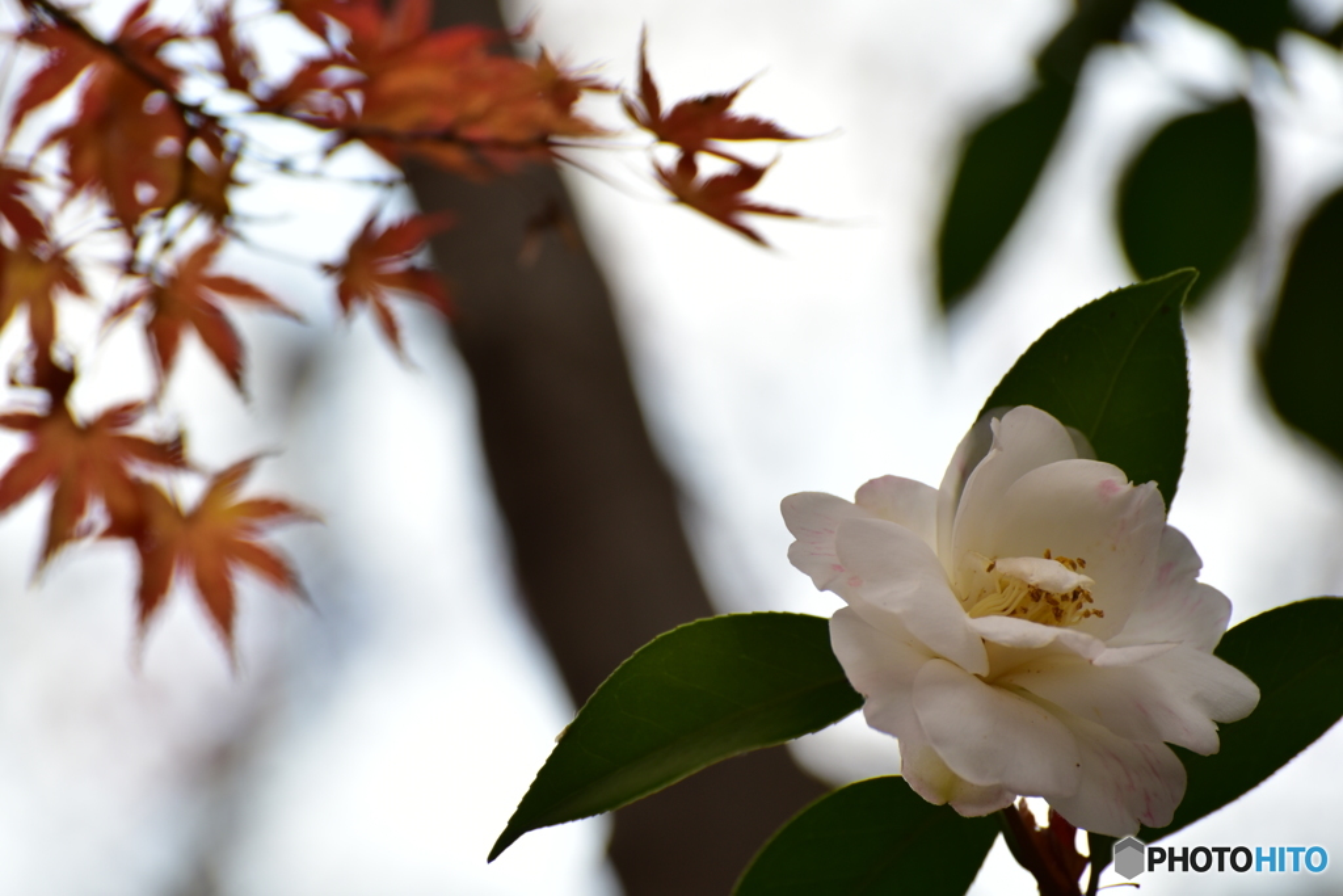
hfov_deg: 10.3
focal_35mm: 200
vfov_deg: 6.9
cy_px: 448
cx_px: 672
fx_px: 7462
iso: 360
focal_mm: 200
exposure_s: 1/80
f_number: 5.6
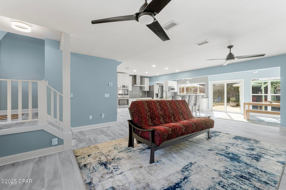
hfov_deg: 97.6
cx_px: 143
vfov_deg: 74.6
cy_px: 95
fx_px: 125
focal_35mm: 16
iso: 400
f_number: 9
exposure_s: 1/30
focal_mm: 10.5
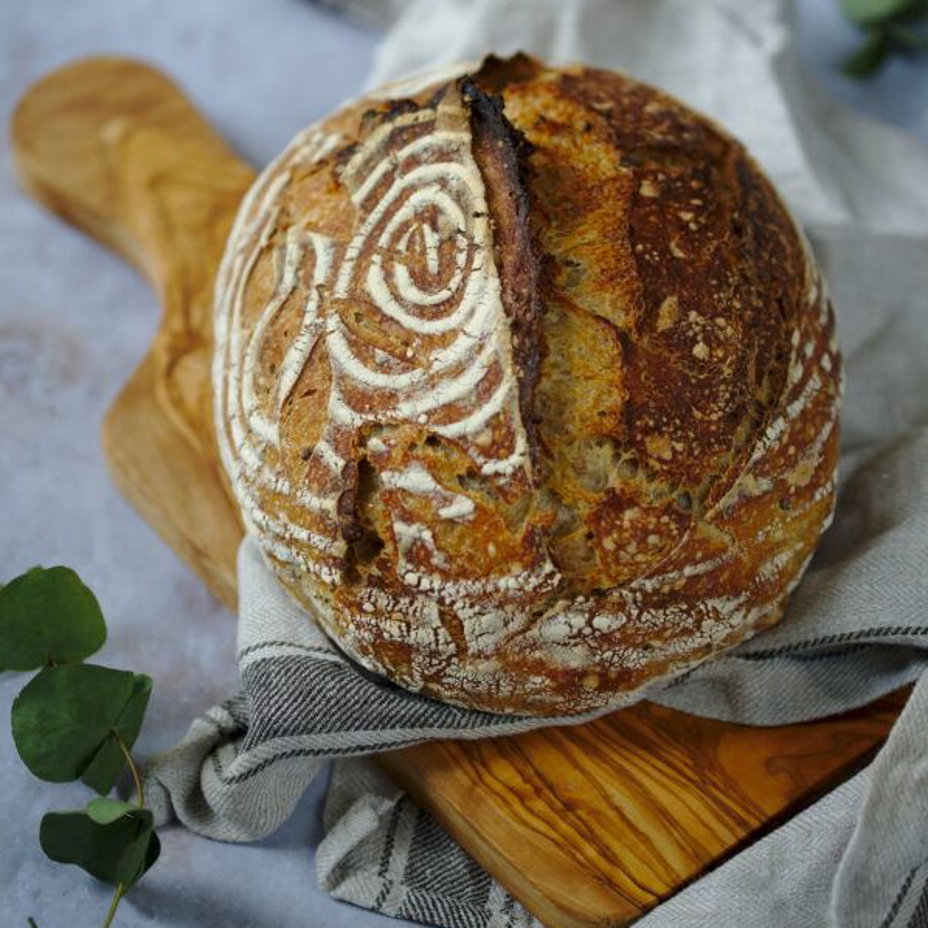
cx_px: 464
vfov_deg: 15.2
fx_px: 3488
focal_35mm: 115
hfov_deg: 15.2
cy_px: 400
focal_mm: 90
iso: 100
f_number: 3.2
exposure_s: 1/80
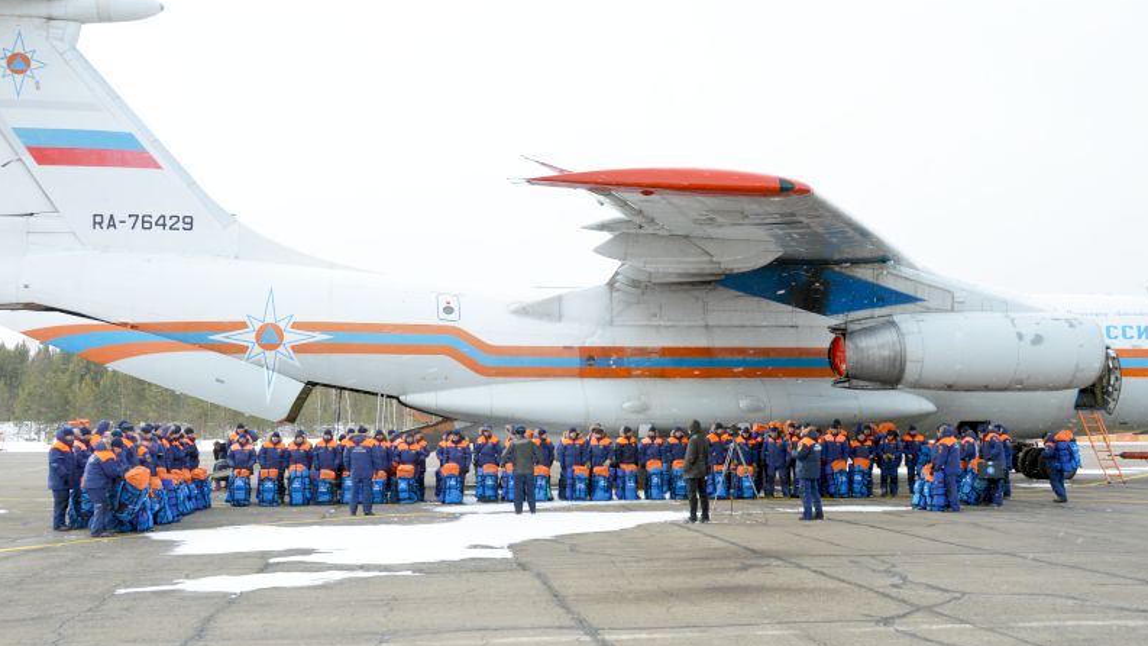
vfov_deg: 31.2
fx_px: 1157
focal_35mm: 38
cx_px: 576
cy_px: 352
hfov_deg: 52.8
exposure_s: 1/250
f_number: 8
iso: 100
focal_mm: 24
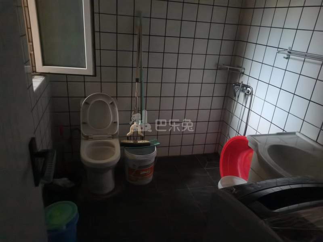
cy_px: 121
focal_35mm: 26
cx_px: 162
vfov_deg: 53.1
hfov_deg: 67.3
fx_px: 243
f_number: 1.8
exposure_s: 1/16.7
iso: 4000
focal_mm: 5.58
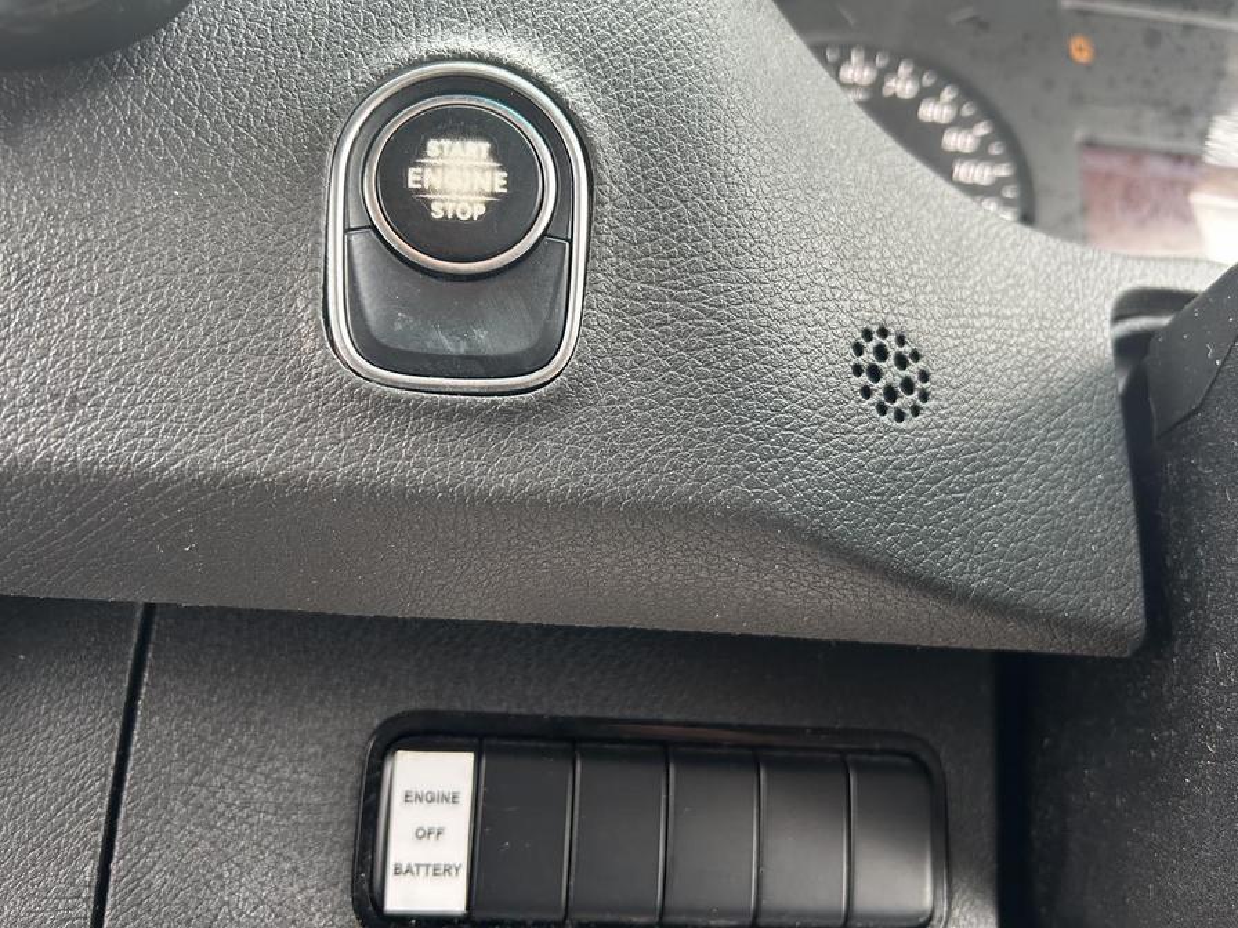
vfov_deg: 53.1
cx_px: 619
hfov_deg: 67.3
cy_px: 464
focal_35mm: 26
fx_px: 930
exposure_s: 1/62
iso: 125
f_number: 1.5
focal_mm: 5.7
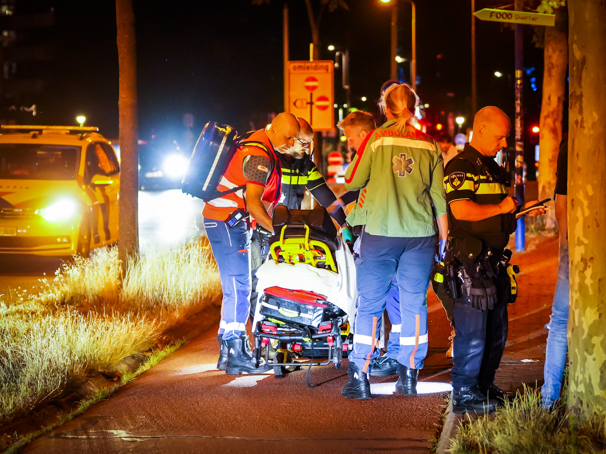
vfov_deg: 13.0
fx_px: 1996
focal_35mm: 114
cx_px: 305
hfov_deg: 17.3
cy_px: 228
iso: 6400
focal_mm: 70
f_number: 2.8
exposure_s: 1/50
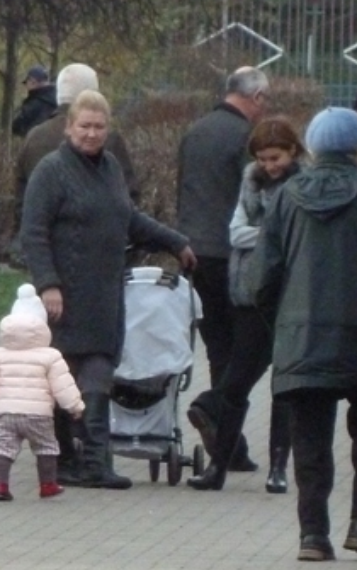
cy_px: 286
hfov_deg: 3.0
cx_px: 163
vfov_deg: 4.8
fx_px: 6742
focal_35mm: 434
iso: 800
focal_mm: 49.2
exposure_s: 1/500
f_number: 4.9
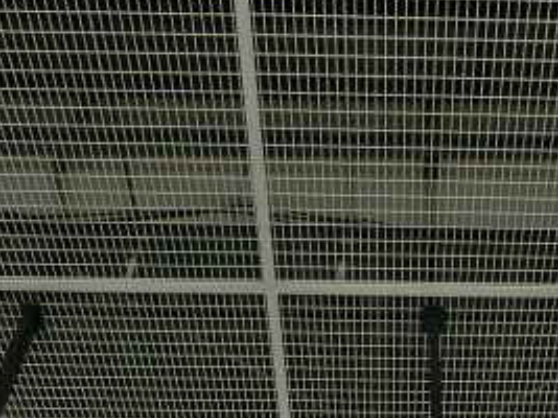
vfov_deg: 22.8
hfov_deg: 31.6
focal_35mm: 60
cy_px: 472
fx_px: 967
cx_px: 424
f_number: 3.5
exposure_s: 1/160
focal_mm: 4.5
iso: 80
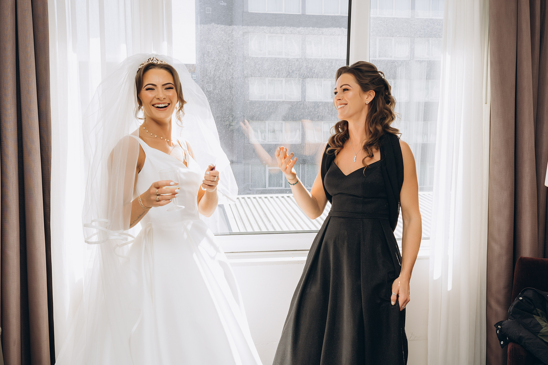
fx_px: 533
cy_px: 182
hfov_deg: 54.4
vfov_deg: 37.9
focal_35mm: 35
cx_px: 274
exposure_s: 1/160
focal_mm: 35
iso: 320
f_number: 6.3
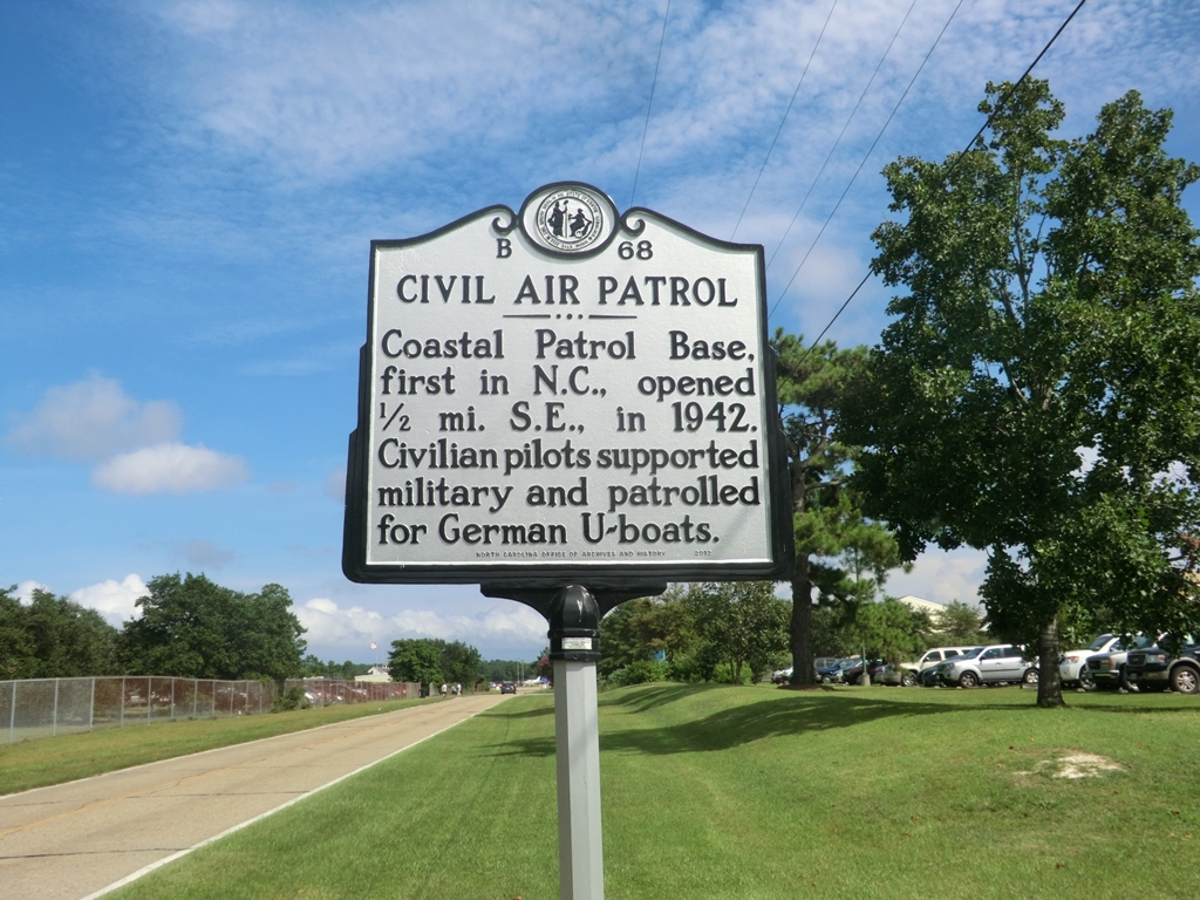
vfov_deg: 41.8
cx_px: 600
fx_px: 1179
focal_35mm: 34
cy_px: 450
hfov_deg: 54.0
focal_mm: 6.1
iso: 80
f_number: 8.4
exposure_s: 1/200
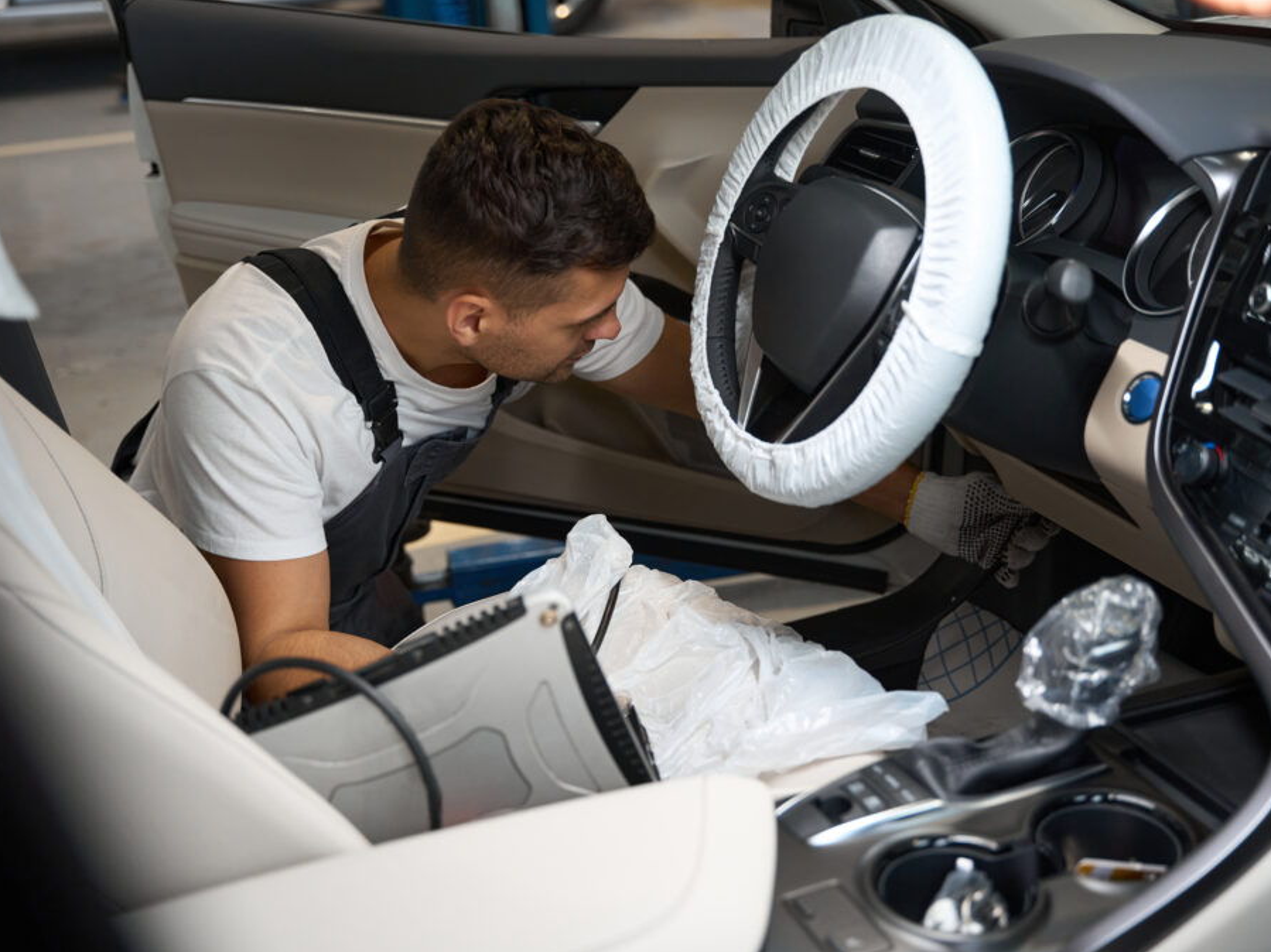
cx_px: 670
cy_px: 480
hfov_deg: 40.5
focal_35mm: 47
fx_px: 1721
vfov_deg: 30.9
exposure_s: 1/200
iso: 640
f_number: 2.8
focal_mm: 42.8
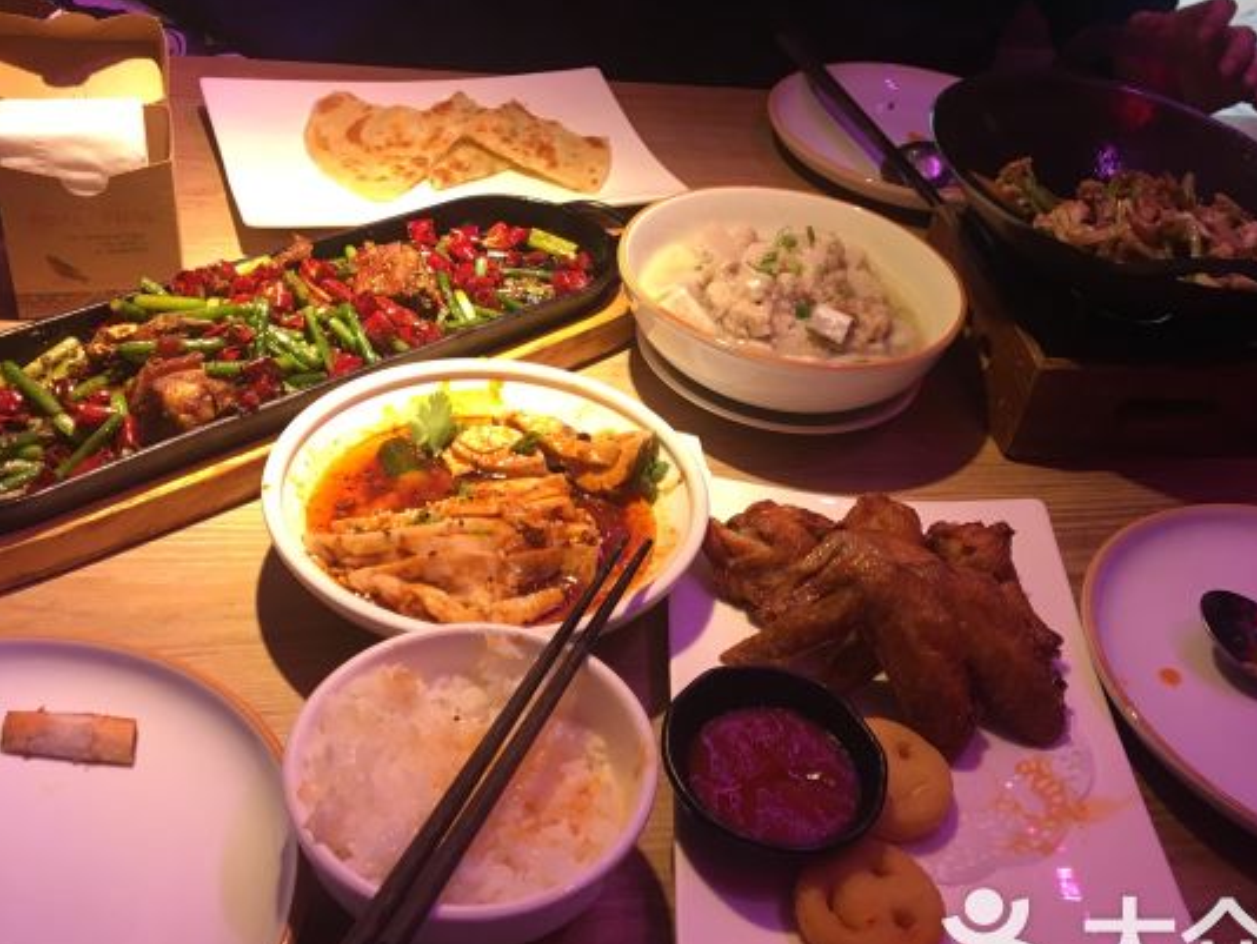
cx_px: 709
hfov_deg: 48.8
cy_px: 448
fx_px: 1381
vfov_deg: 37.7
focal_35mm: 38
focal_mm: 4.15
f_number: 2.2
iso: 50
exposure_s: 1/33
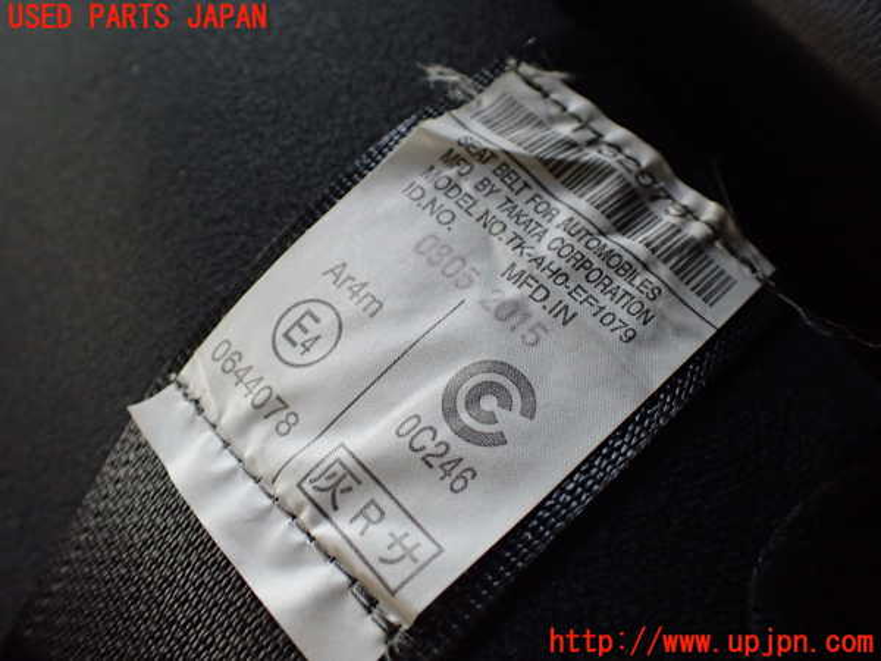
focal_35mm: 30
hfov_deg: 60.0
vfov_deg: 46.8
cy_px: 330
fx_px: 764
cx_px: 440
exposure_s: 1/125
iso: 640
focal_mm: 5.4
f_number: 2.3
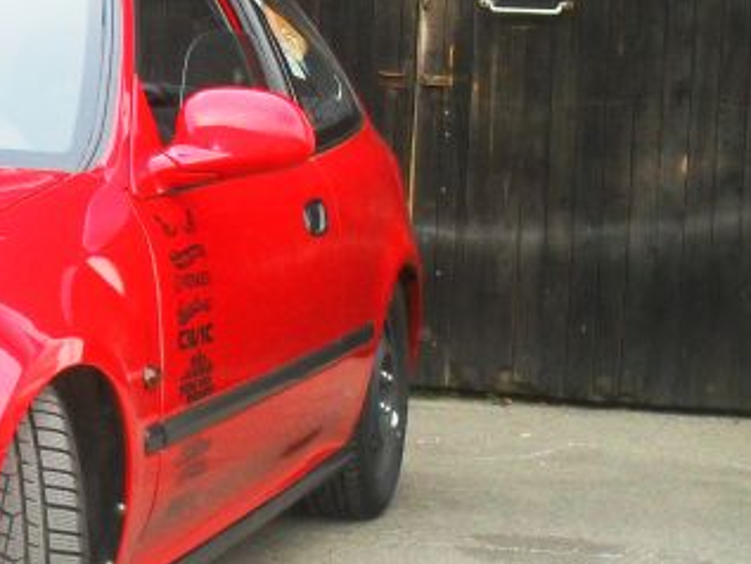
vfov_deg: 12.9
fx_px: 2496
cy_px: 282
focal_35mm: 115
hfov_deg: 17.0
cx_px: 133
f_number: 4.3
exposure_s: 1/60
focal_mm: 10.1
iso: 400
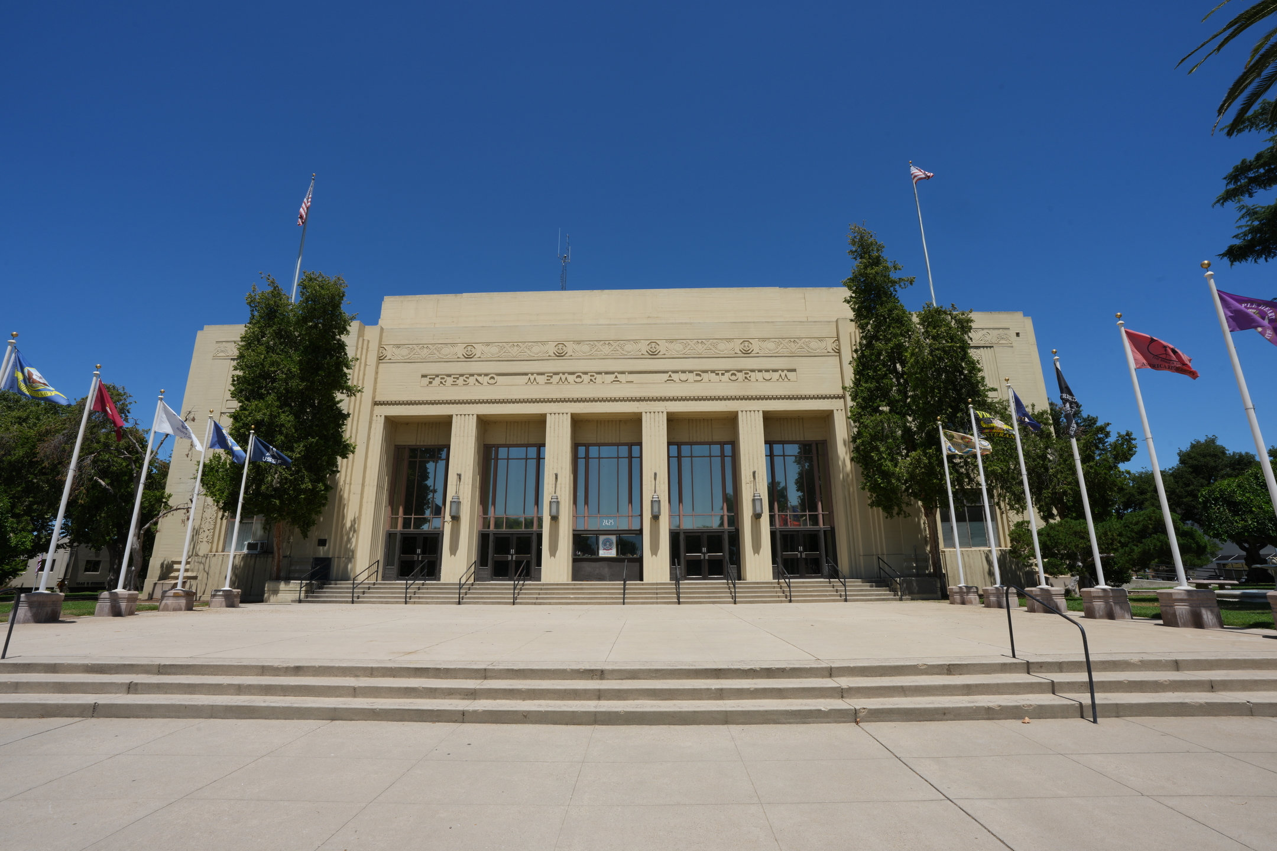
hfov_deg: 96.7
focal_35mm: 16
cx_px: 638
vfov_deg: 73.7
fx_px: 568
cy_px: 426
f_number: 20
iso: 100
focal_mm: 16
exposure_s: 1/60
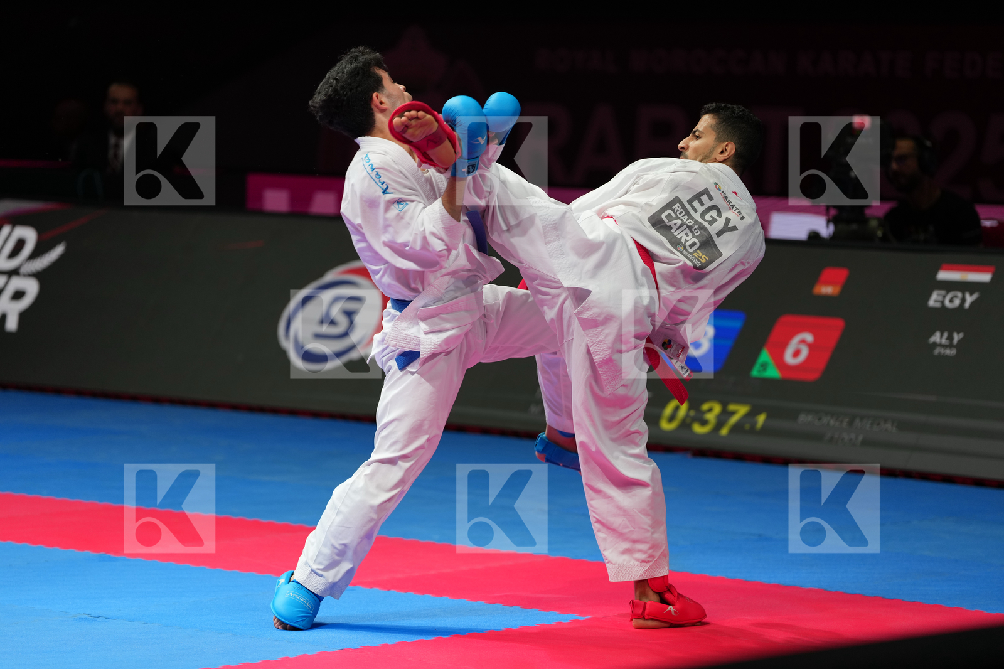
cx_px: 502
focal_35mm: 155
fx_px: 4322
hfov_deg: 13.3
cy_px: 334
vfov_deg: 8.9
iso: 640
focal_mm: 155
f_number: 2.8
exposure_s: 1/1000
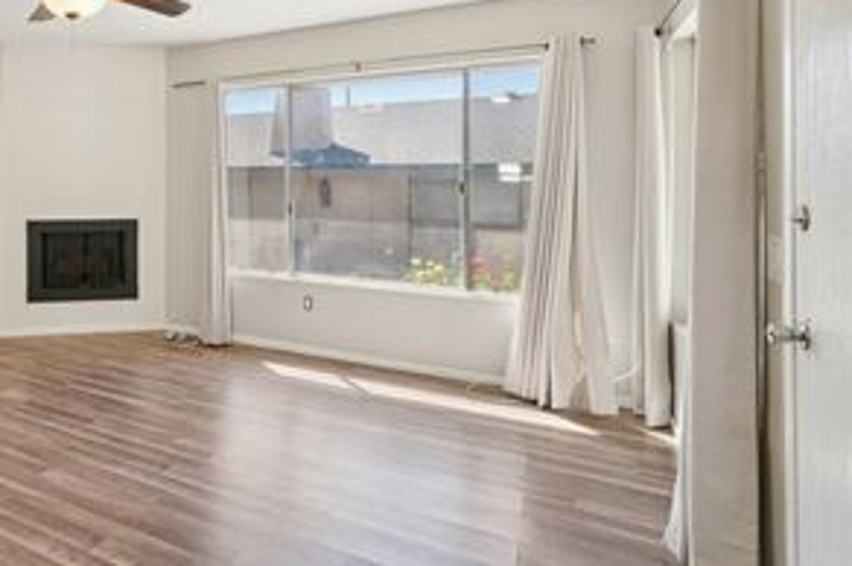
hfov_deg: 65.6
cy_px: 168
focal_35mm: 24
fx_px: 567
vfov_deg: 51.5
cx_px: 146
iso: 400
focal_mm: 14
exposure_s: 1/13
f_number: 8
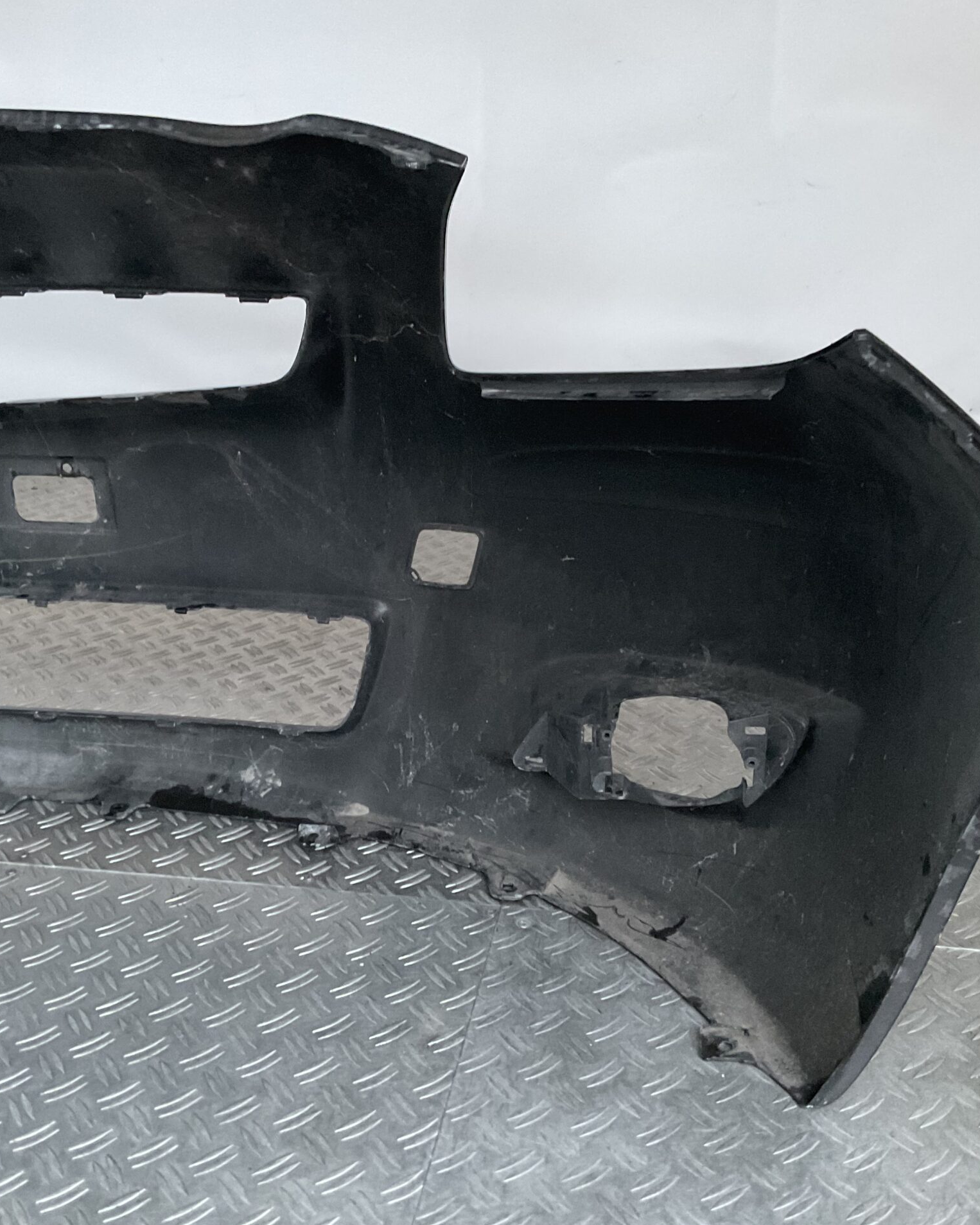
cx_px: 423
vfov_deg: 47.9
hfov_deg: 39.1
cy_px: 616
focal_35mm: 38
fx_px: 1377
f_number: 1.8
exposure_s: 1/25
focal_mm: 3
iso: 320
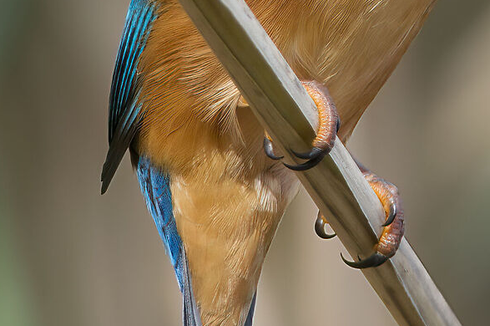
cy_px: -181
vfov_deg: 0.5
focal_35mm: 2578
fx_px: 35050
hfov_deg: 0.8
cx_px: 771
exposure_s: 1/1000
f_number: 5.6
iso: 400
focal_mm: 420
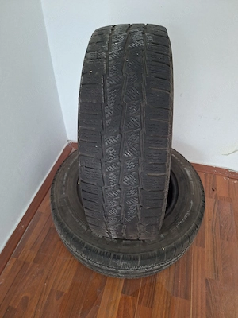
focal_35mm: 23
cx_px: 119
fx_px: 211
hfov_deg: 58.9
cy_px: 159
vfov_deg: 73.9
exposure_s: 1/30
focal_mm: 5.54
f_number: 1.8
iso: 250
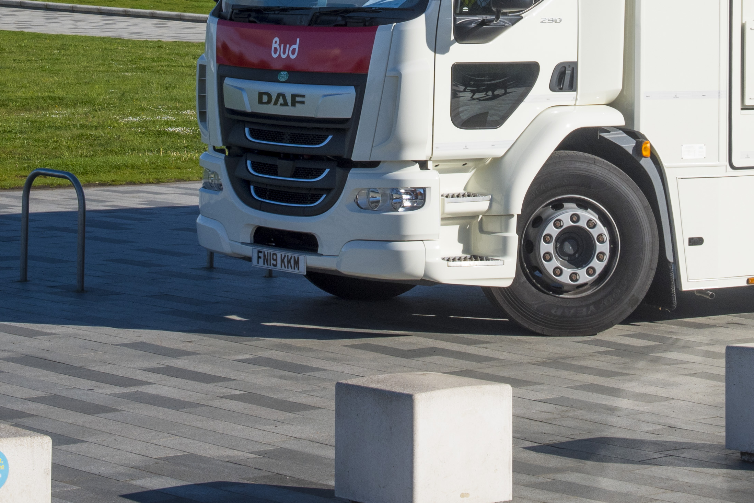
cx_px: 411
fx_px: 2807
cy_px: -146
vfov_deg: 10.0
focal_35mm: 134
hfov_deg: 15.3
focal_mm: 40
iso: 125
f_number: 11
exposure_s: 1/250
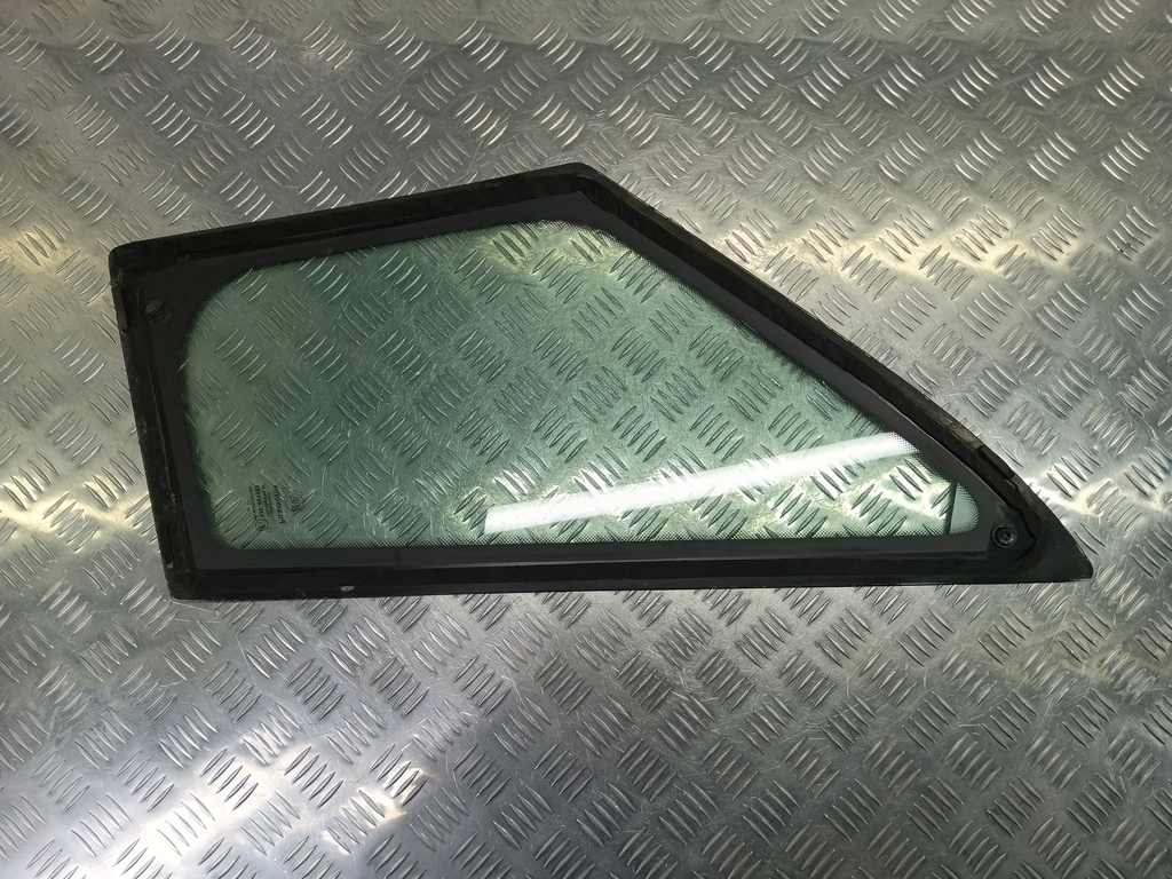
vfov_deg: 58.9
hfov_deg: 73.9
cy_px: 440
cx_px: 586
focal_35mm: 23
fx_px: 779
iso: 149
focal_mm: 4.11
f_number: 1.6
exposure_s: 1/100
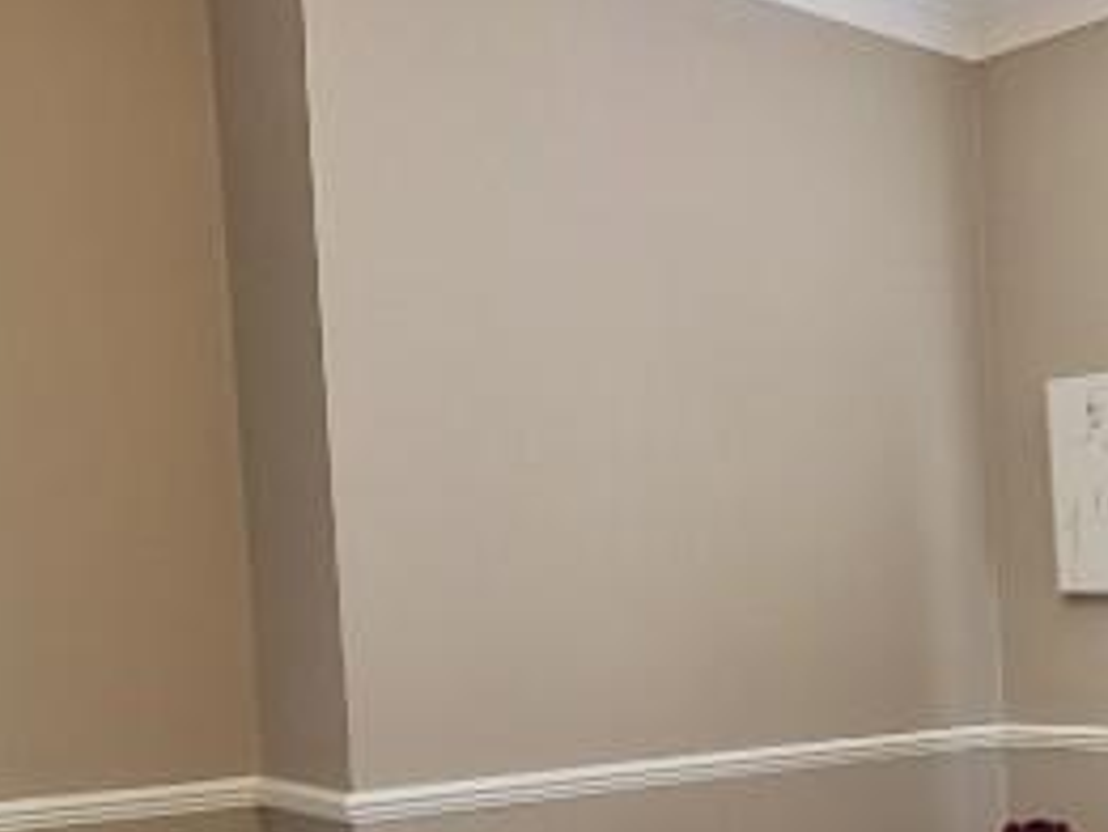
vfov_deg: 30.2
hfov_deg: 31.0
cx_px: 1460
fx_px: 1505
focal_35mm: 47
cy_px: 666
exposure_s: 1/50
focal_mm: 1.82
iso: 200
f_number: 2
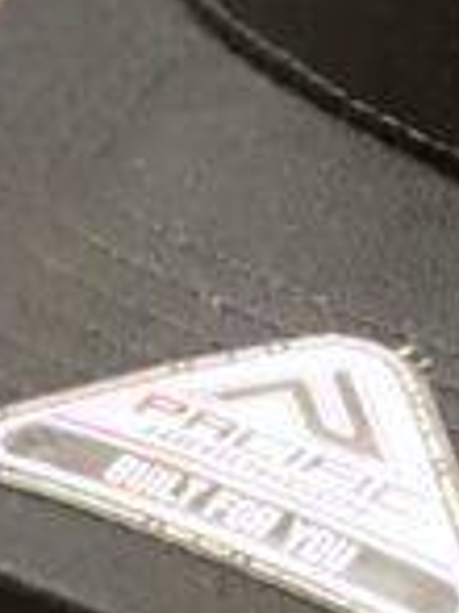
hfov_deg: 3.5
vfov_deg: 4.7
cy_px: 92
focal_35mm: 419
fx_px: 7419
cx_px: 801
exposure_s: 1/15
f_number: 2.8
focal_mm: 9
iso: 1600
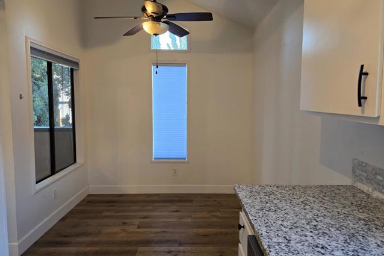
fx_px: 256
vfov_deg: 53.1
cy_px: 123
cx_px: 192
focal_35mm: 24
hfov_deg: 73.8
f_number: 1.7
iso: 320
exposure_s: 1/120
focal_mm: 6.3
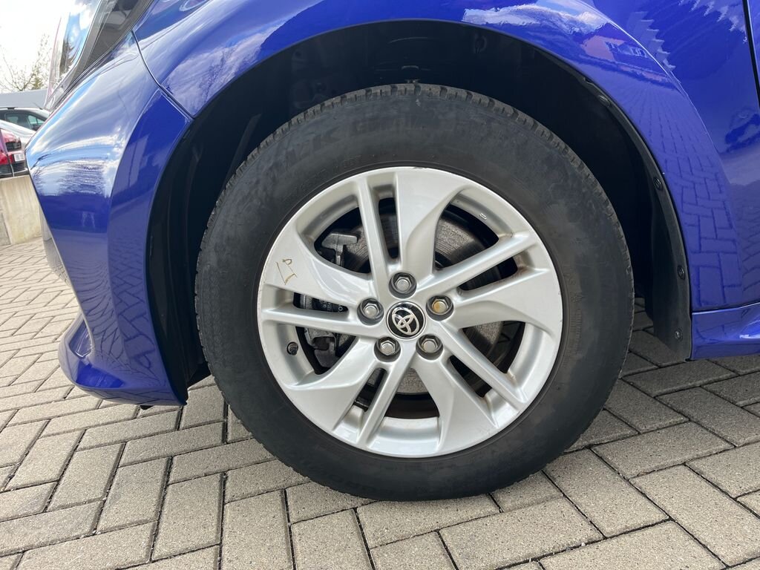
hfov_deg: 67.3
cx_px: 380
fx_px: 571
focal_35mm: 26
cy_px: 285
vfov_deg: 53.1
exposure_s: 1/251
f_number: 1.6
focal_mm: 5.1
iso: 40
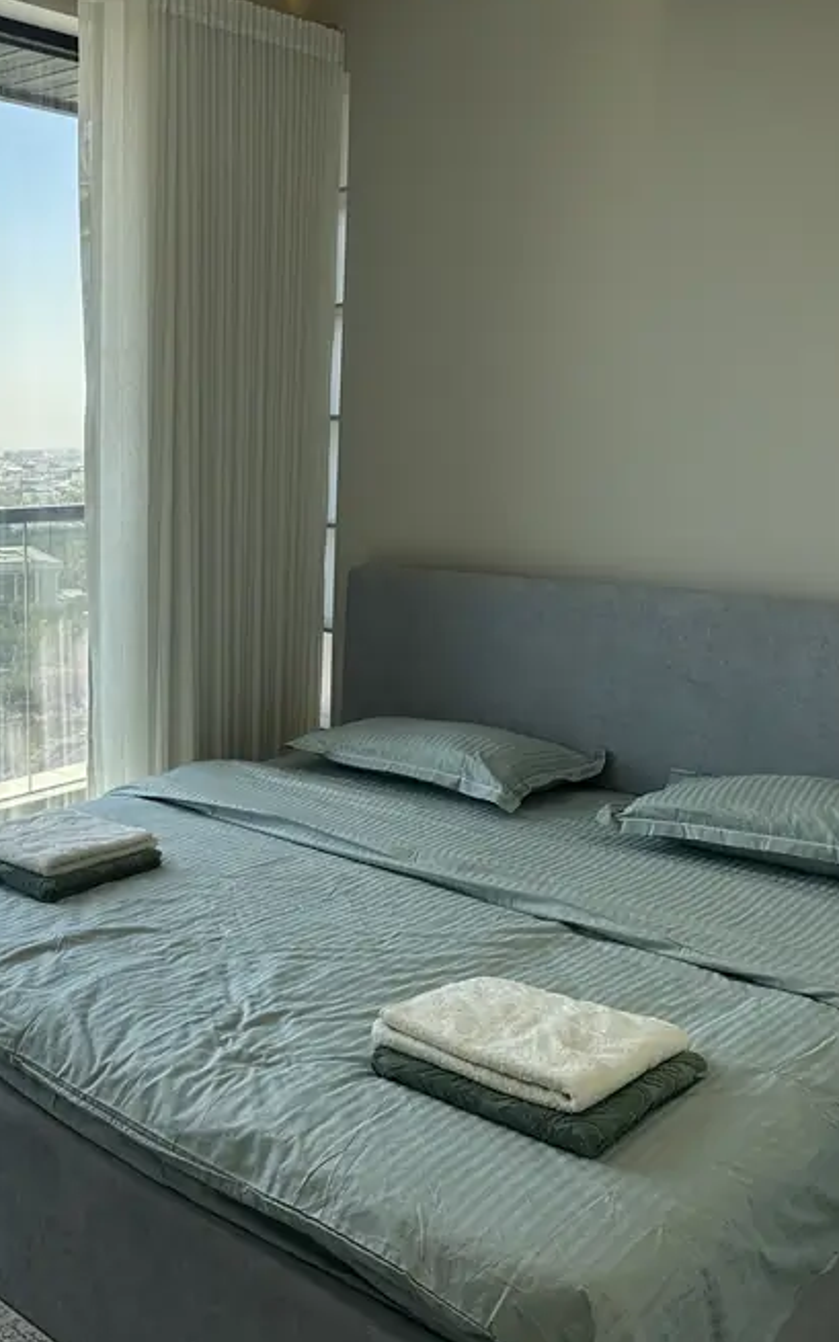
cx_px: 117
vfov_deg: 55.3
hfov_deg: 34.6
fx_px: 1280
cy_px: 664
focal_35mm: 35
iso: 80
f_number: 1.78
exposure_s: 1/1119
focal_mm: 6.86
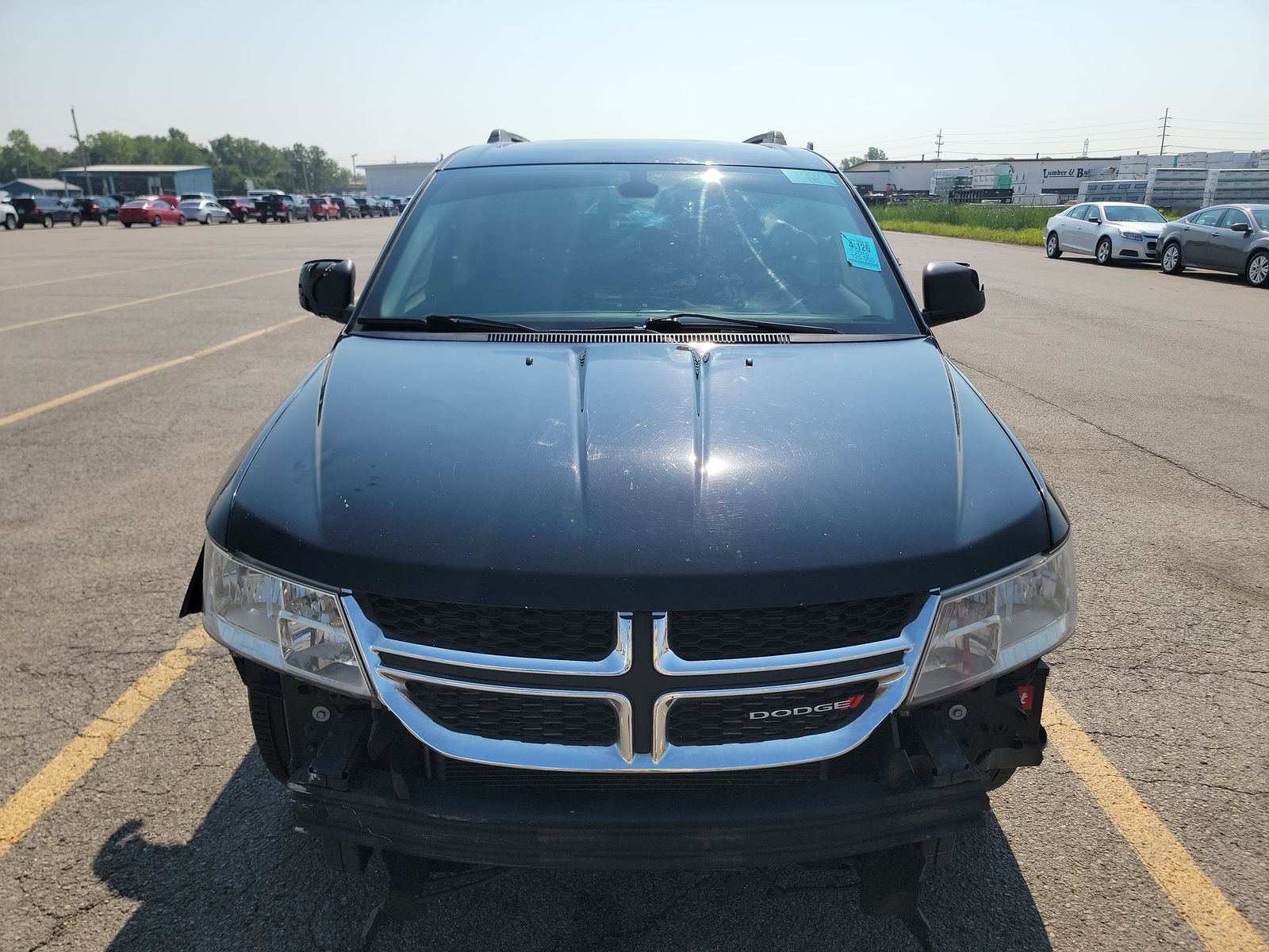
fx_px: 880
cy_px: 476
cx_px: 634
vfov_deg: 56.8
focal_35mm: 24
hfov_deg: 71.6
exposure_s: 1/1120
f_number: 1.8
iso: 50
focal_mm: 6.7
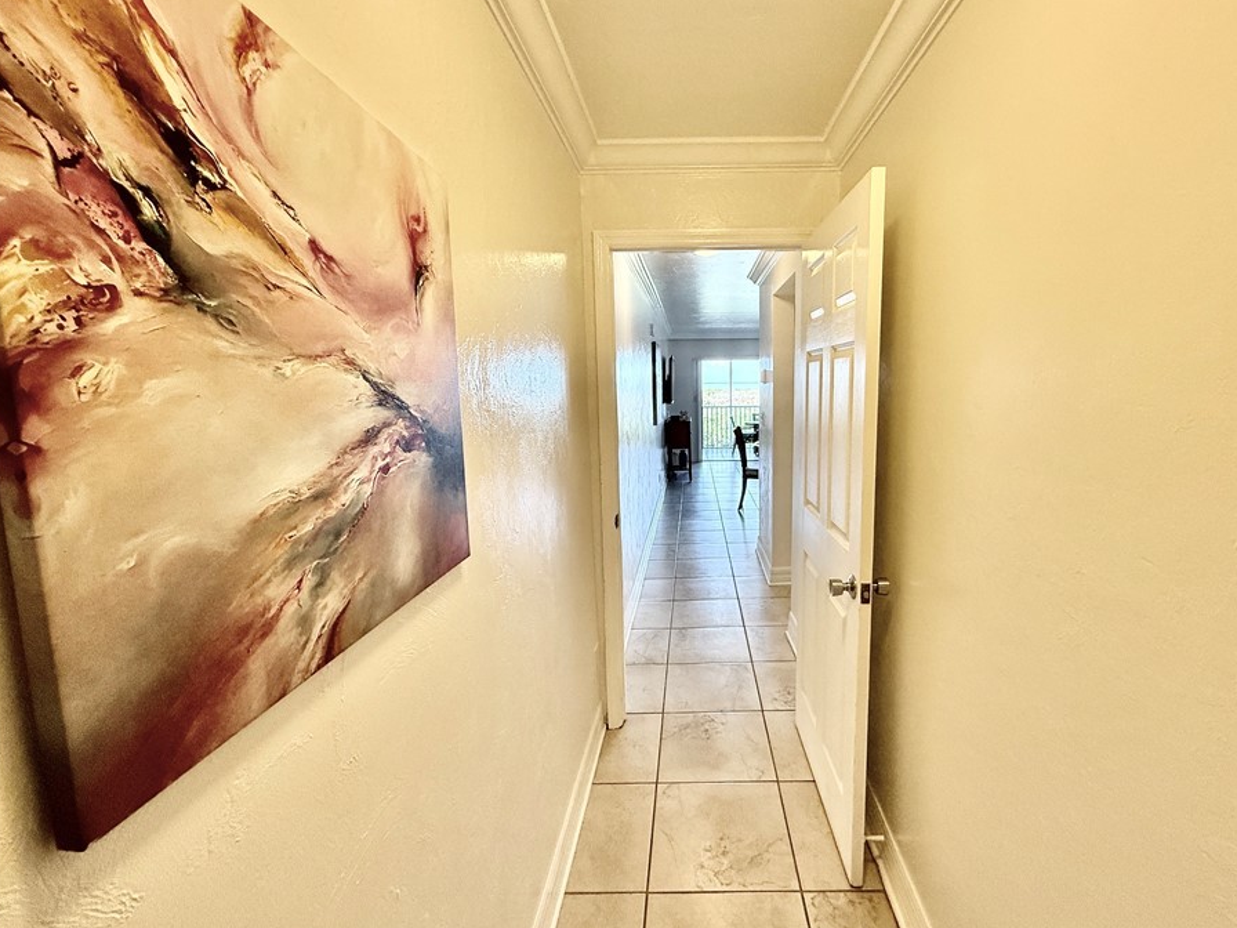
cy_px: 454
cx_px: 689
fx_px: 572
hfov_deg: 94.1
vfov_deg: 78.1
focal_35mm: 16
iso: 160
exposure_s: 1/120
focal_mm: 2.22
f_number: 2.2
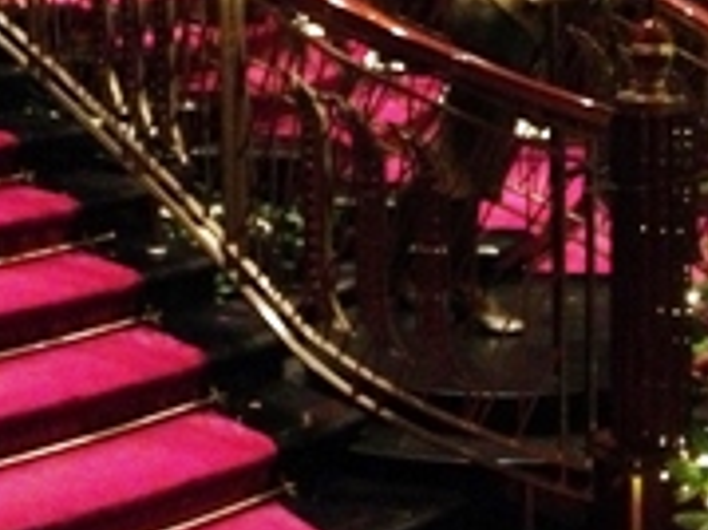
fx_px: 1962
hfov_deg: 20.3
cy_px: 18
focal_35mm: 96
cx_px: 522
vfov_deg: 15.1
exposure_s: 1/15
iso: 800
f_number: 2.4
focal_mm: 4.28
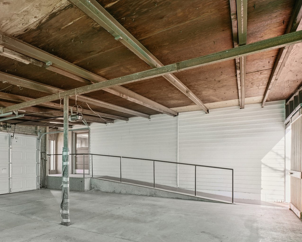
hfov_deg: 64.7
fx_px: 215
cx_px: 65
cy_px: 161
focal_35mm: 24
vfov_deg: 57.5
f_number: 8
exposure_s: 1/15
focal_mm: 16
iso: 400
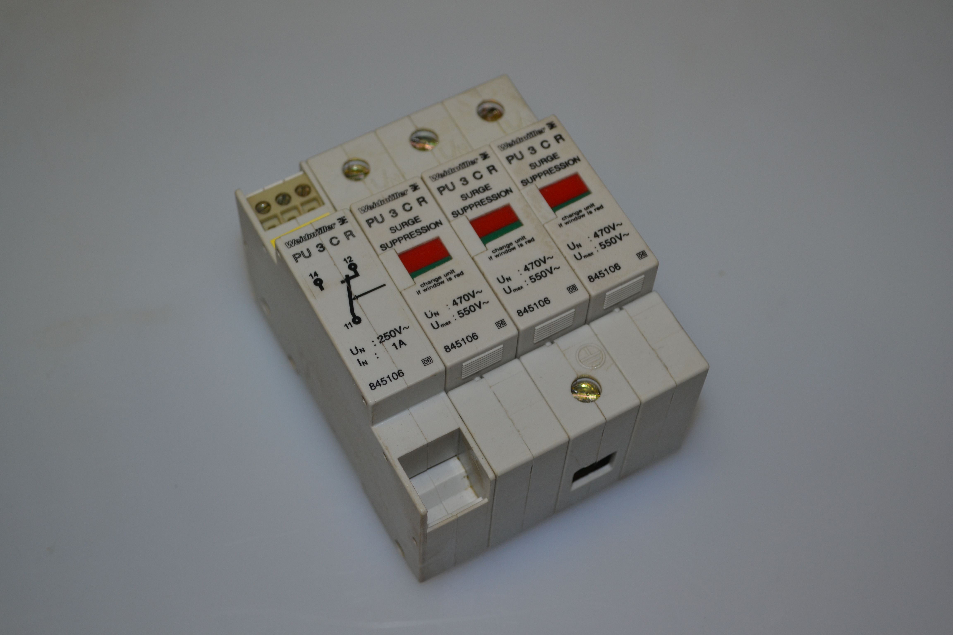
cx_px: 476
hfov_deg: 35.1
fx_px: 1509
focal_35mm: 57
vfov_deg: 23.8
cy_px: 318
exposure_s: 1/60
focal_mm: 38
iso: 280
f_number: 5
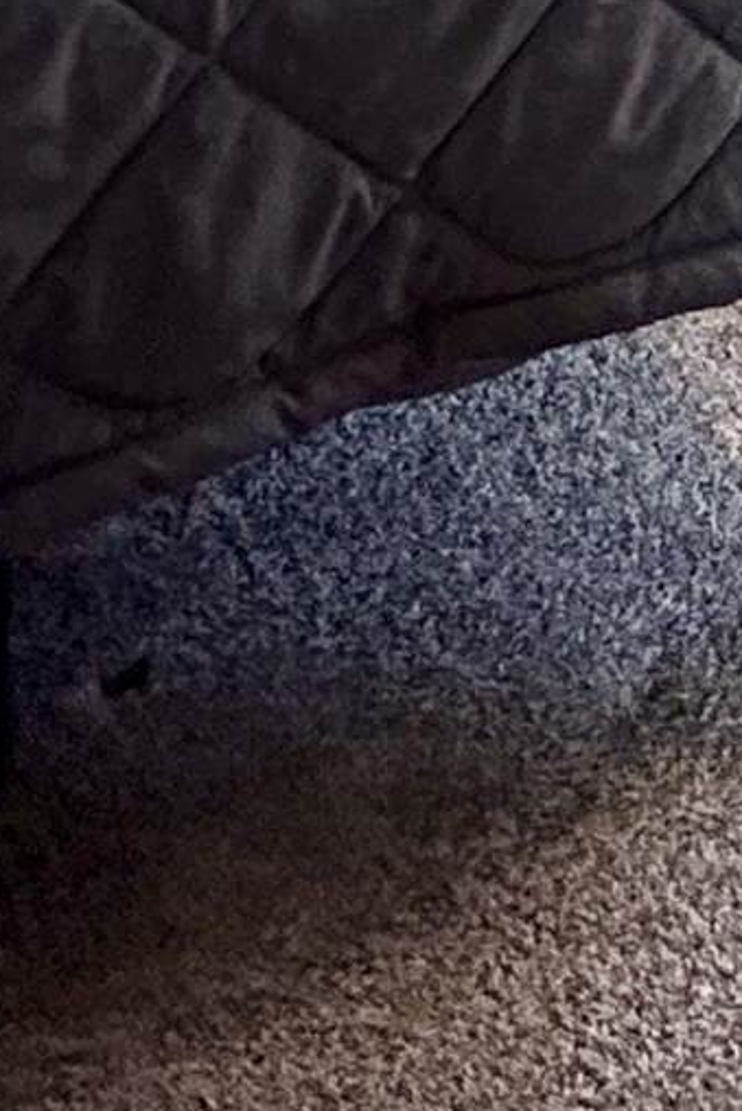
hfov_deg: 13.2
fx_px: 2719
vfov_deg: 17.1
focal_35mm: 88
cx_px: 1526
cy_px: -1096
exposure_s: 1/120
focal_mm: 2.22
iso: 200
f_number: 2.2
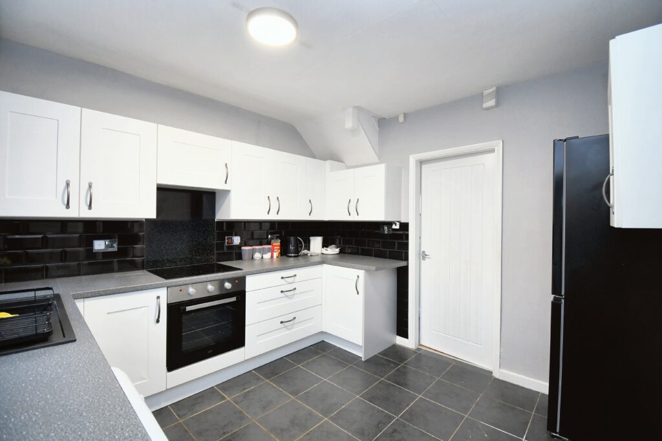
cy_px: 220
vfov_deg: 77.3
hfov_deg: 100.4
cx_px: 331
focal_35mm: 15
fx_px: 276
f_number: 4.5
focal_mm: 10
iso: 560
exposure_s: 1/25
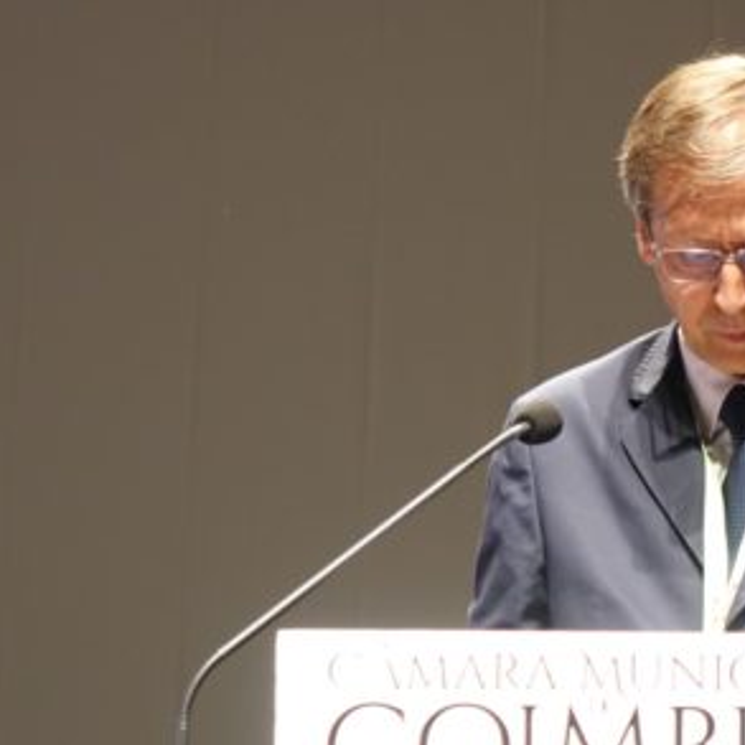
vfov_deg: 7.7
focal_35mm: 228
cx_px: 730
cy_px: 343
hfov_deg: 7.6
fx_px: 5552
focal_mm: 40.05
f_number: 2.8
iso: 800
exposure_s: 1/25
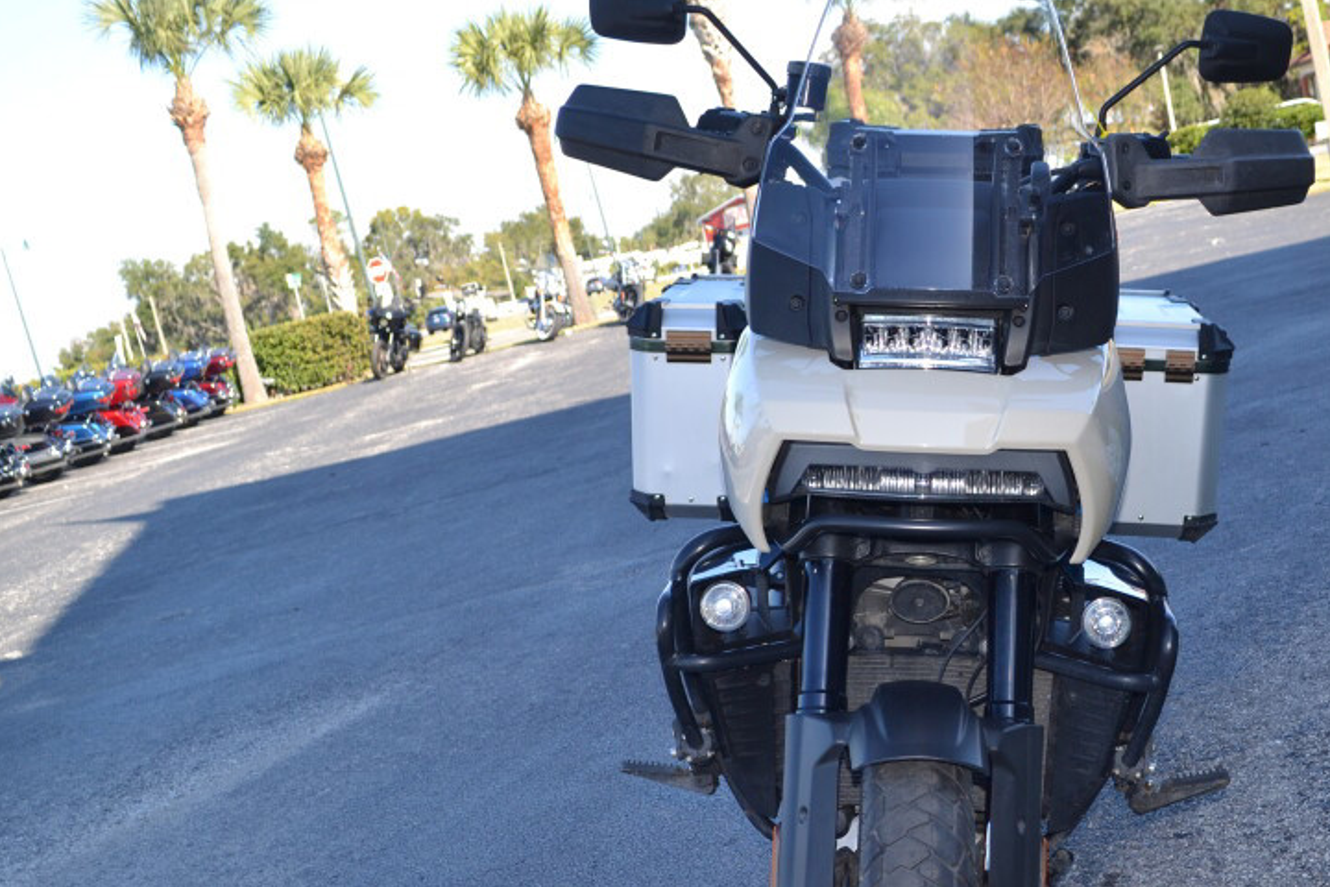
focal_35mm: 45
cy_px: 621
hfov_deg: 42.8
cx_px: 924
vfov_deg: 29.6
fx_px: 1662
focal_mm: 18
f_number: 5
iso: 100
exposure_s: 1/200
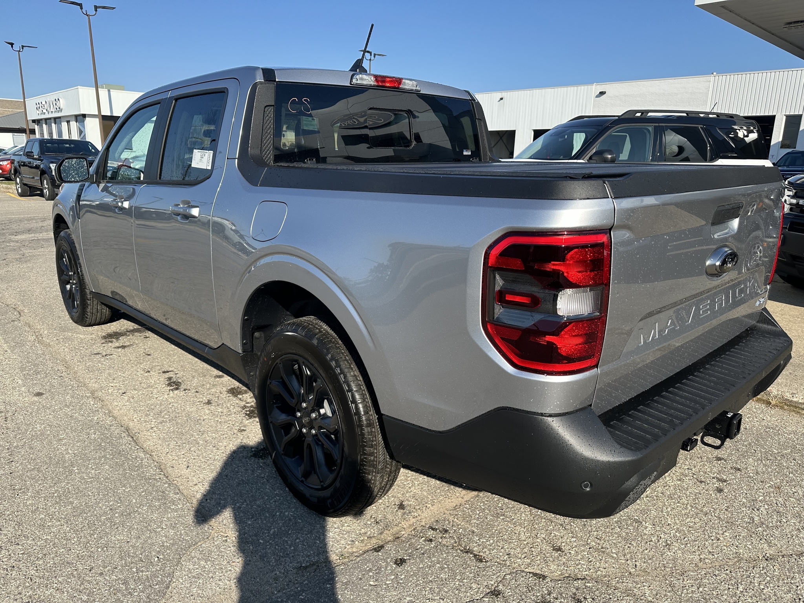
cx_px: 402
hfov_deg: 71.6
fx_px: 557
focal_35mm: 24
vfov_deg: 56.8
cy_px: 302
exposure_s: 1/2967
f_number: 1.78
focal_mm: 6.86
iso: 80
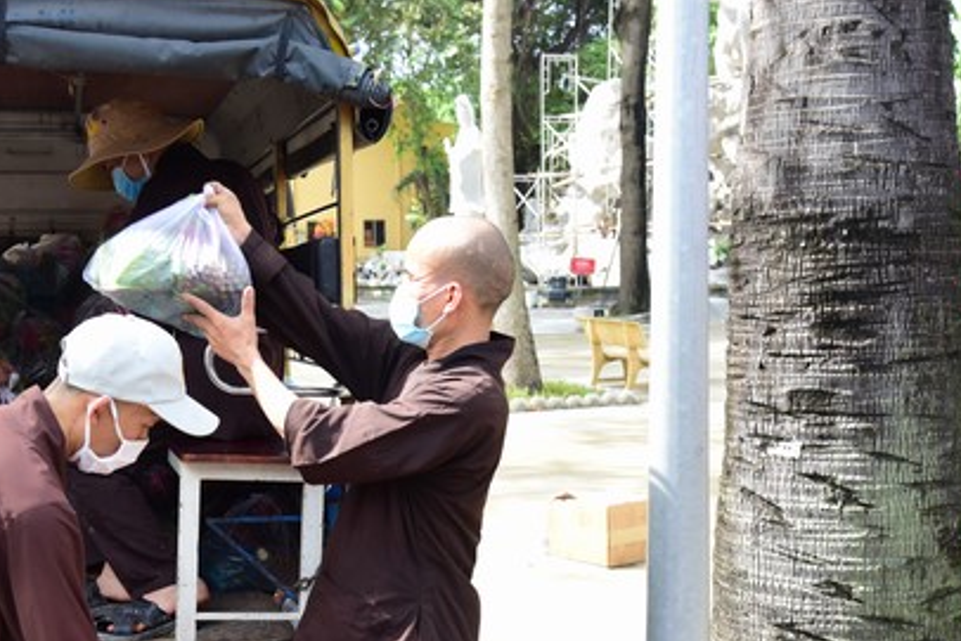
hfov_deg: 35.4
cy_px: 419
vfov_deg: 24.1
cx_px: 353
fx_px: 1495
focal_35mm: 56
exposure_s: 1/160
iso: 400
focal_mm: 35
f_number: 6.3
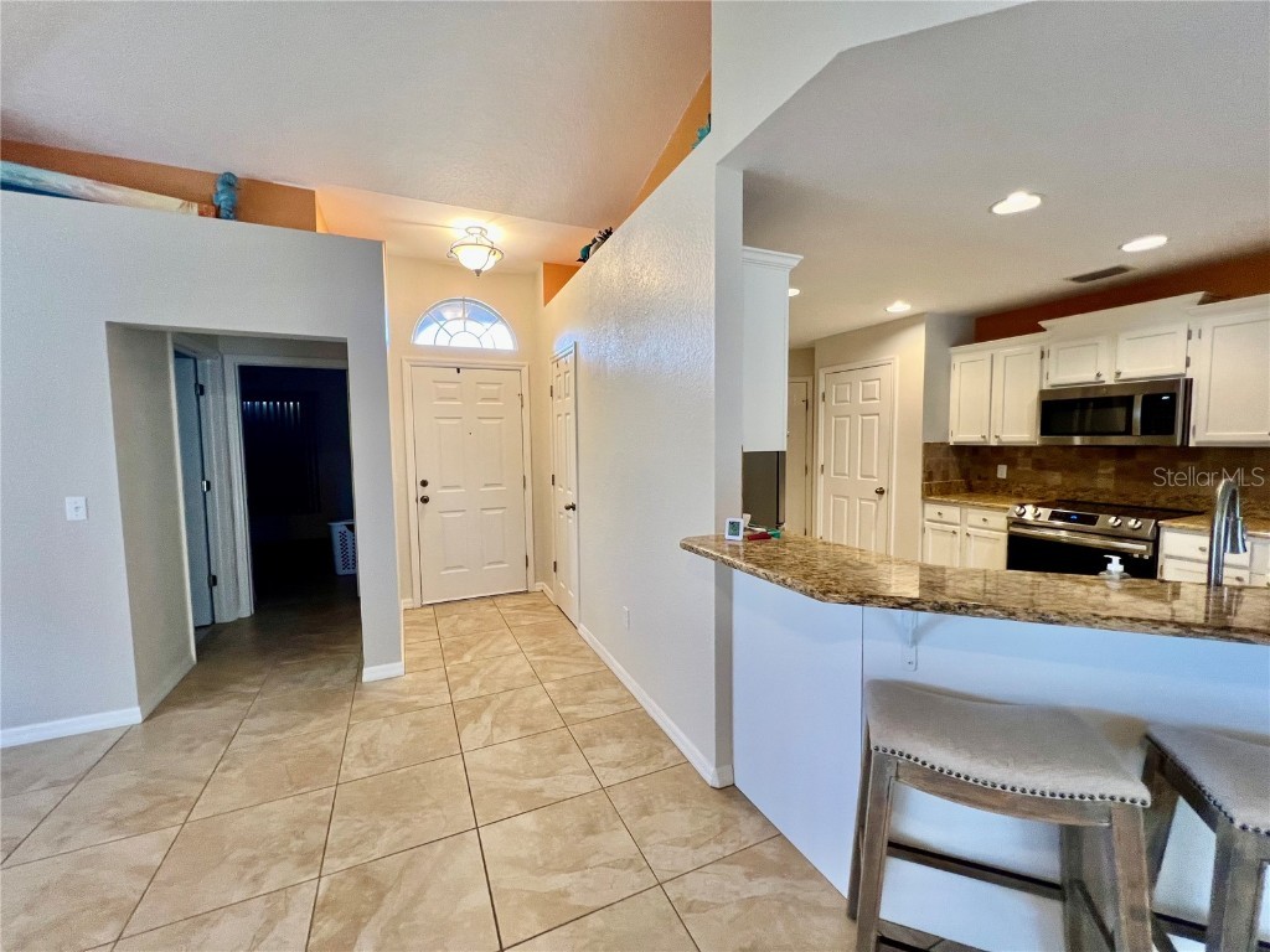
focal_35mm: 13
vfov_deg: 89.9
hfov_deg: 106.2
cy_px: 476
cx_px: 635
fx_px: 477
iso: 125
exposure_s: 1/60
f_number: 1.8
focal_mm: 1.57
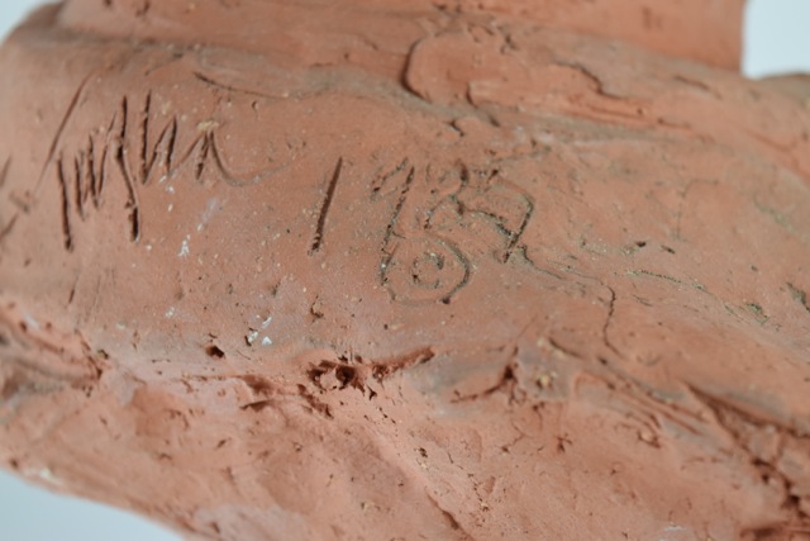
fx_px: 1857
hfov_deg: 24.6
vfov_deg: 16.6
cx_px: 405
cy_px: 270
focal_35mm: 82
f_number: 6.3
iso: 800
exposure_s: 1/125
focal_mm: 55
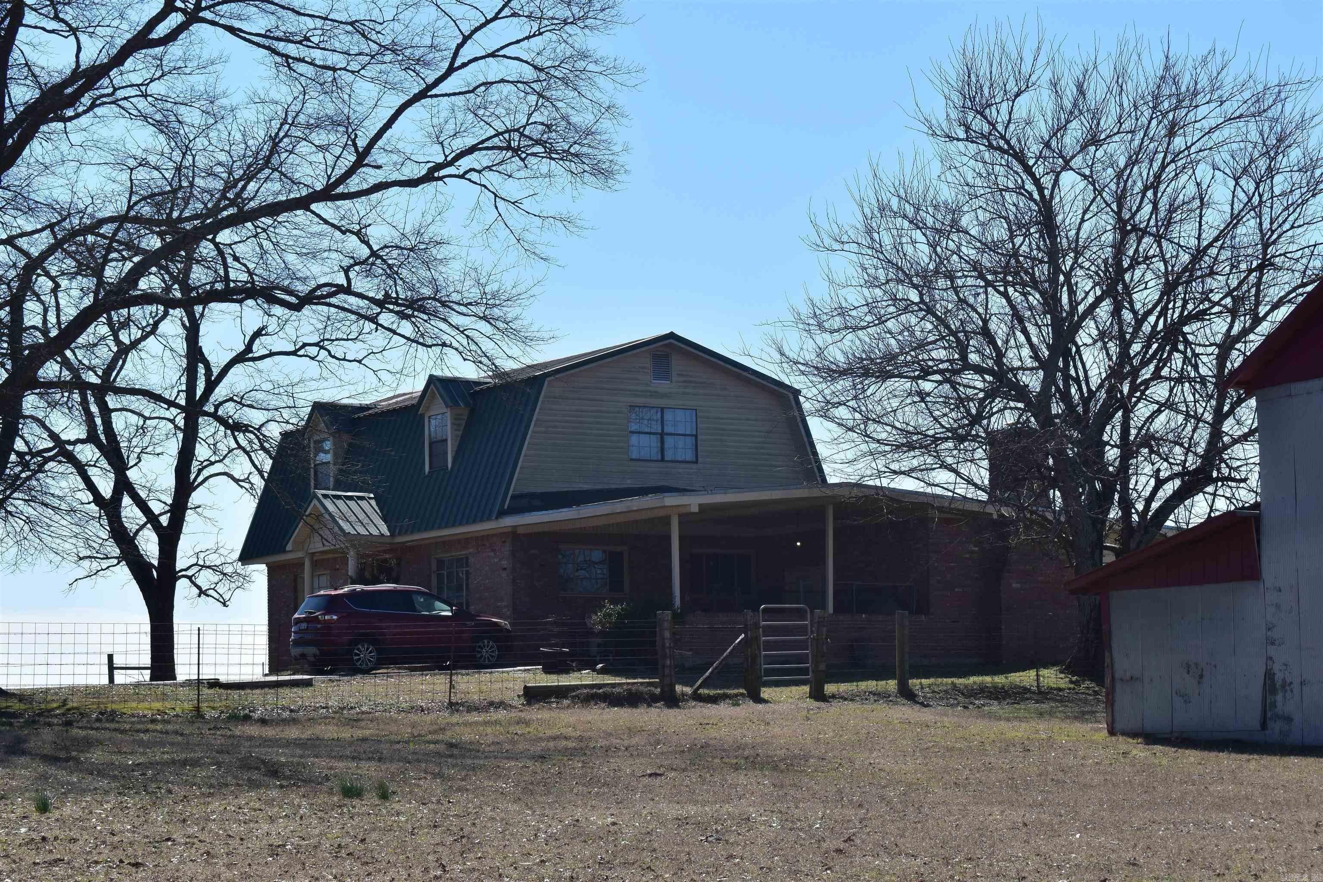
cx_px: 662
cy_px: 441
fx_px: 3032
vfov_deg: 16.6
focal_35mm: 82
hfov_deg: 24.6
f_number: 11
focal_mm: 55
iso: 400
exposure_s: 1/500
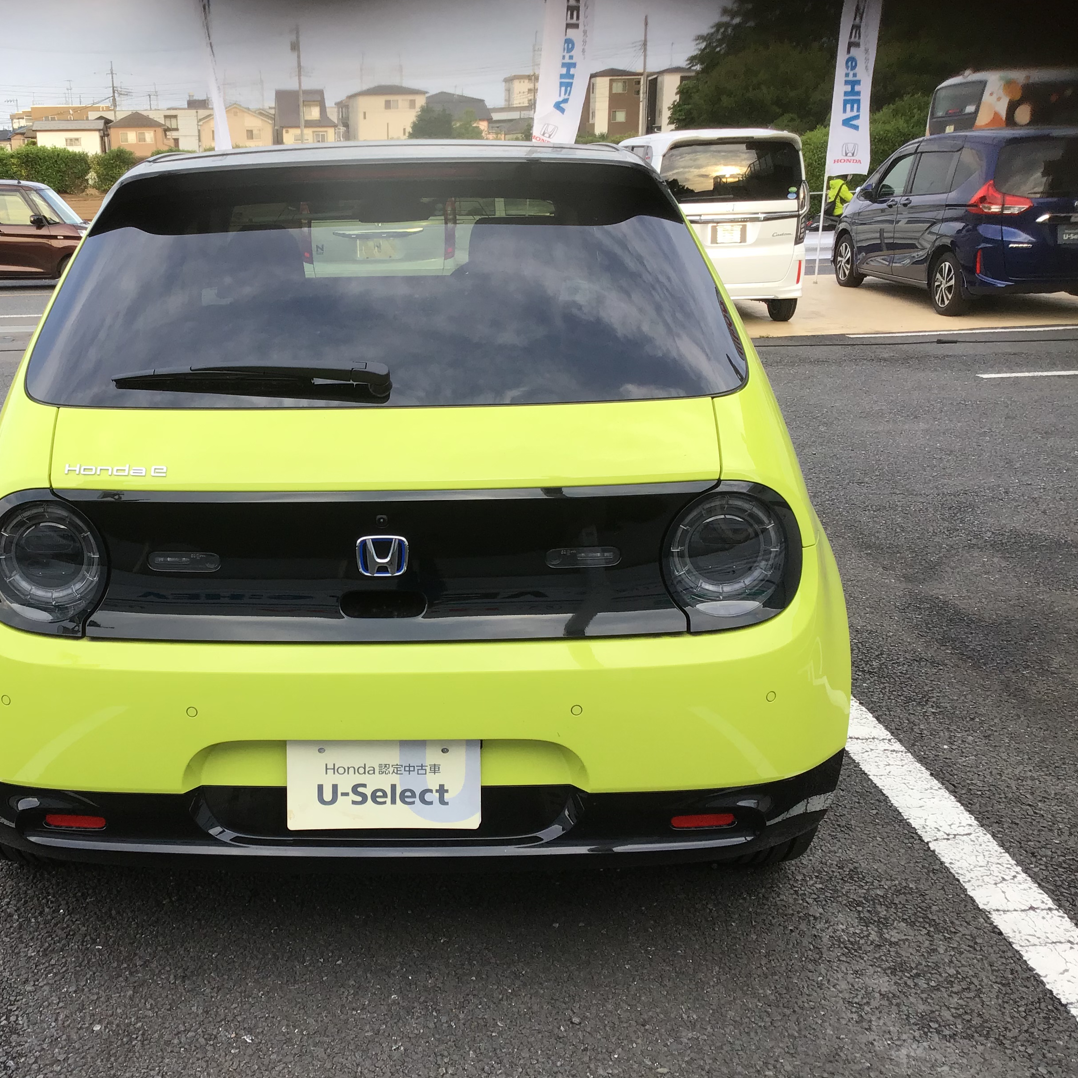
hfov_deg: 44.3
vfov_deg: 44.9
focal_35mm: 37
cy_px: 542
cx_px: 356
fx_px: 1304
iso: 25
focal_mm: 3.3
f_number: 2.4
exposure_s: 1/120
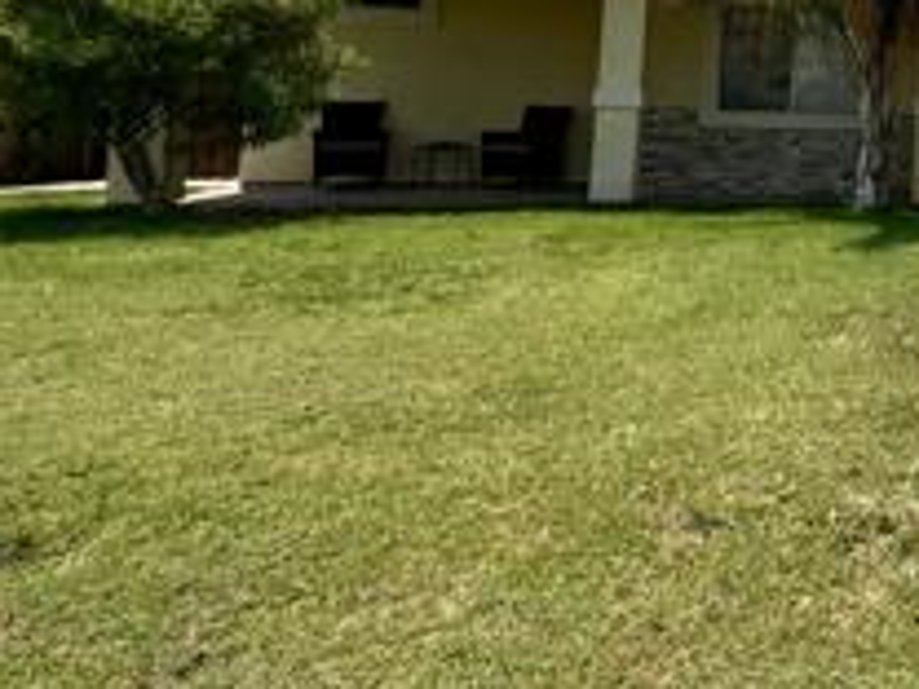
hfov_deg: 31.2
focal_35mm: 43
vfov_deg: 31.6
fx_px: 1142
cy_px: 35
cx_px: 1259
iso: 50
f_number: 2.2
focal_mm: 2.22
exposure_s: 1/3610
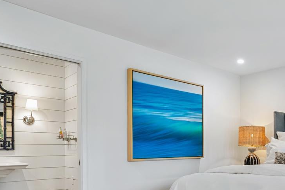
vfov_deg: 41.1
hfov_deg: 51.0
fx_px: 245
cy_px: 142
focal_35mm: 31
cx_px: 272
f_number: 9
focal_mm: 10
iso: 320
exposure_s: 1
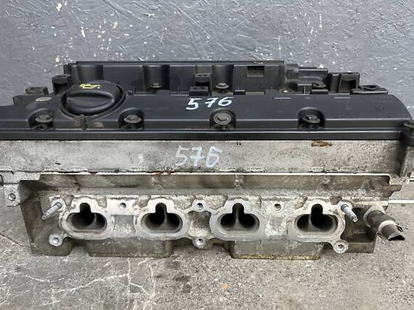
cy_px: 156
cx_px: 210
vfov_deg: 48.2
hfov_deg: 61.7
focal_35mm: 29
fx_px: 347
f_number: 1.6
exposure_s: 1/255
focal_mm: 5.1
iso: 40
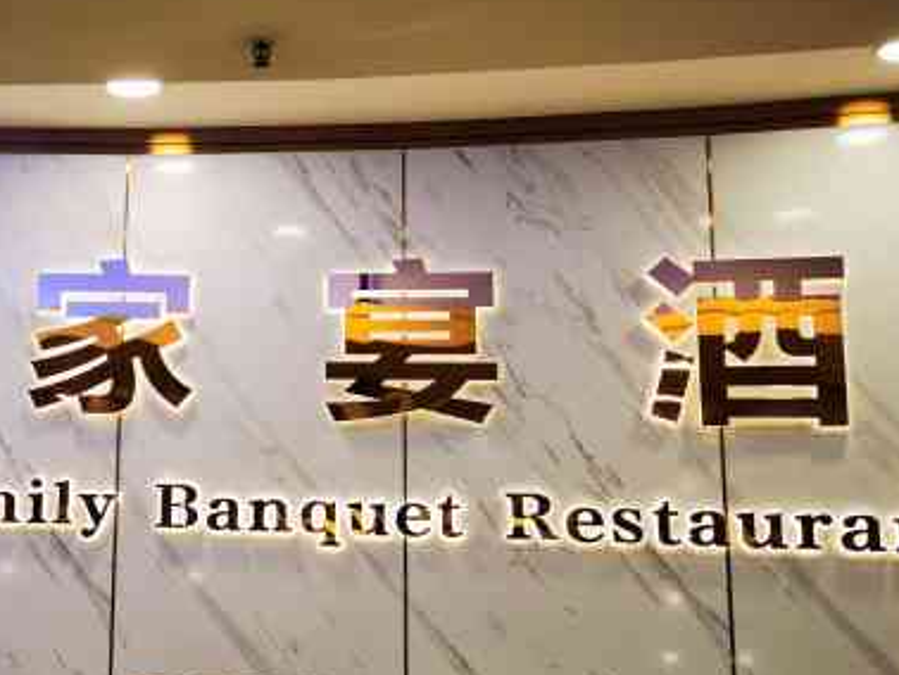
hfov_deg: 36.6
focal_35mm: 50
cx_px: 159
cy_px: 322
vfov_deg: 29.1
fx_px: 1299
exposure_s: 1/147
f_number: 1.6
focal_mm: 5.56
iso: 50
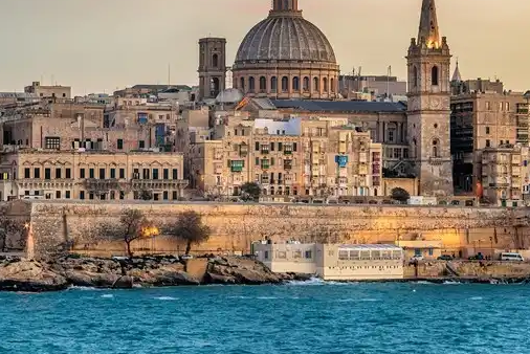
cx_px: 217
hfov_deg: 13.0
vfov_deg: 8.7
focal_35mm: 158
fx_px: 2327
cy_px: 113
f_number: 8
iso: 100
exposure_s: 1/4
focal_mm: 100
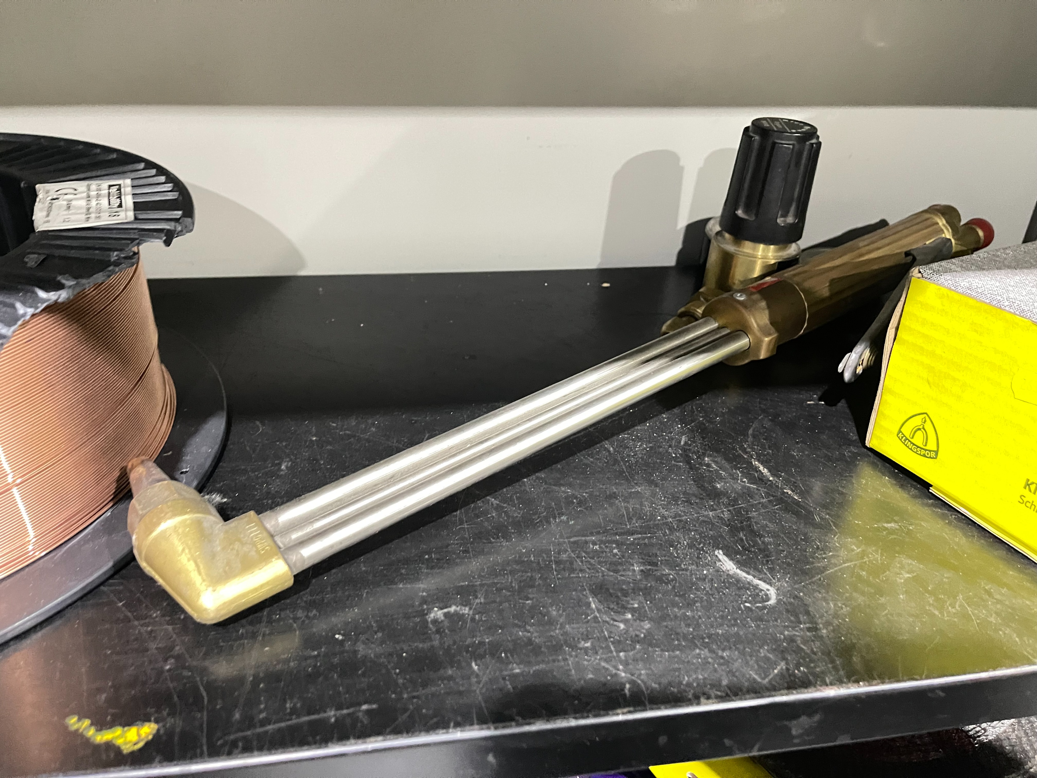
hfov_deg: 67.3
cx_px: 518
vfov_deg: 53.1
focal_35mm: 26
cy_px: 389
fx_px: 779
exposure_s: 1/20
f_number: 1.6
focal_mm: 5.1
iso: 1000
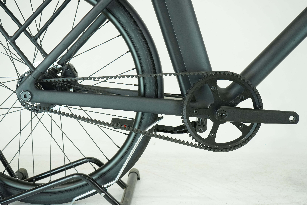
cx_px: 154
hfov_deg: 48.5
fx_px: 341
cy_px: 102
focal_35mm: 40
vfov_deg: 33.4
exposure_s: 1/200
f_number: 5.6
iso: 1600
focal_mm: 40
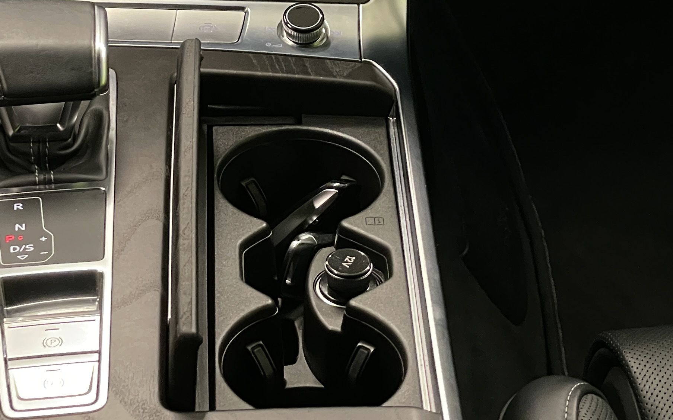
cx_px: 161
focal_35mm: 123
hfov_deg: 16.9
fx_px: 2256
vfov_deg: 10.4
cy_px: -137
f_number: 2
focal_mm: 6
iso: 640
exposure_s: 1/33
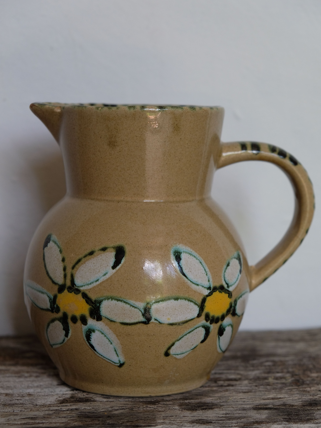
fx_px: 989
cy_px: 228
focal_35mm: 80
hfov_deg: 18.4
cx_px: 161
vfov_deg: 24.4
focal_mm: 48.4
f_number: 4
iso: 800
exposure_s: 1/105
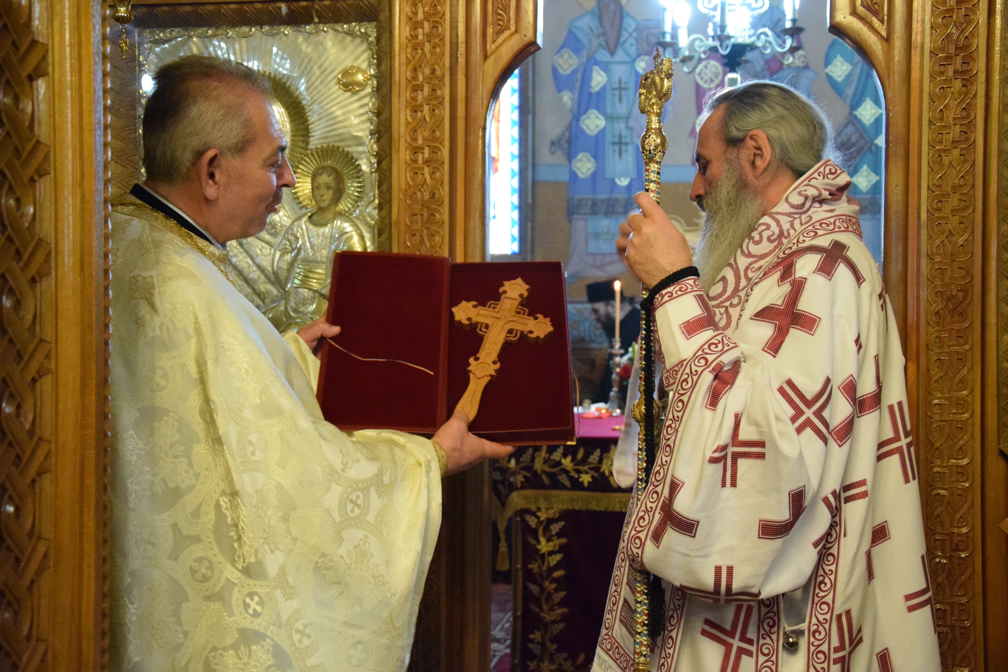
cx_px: 504
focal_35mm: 48
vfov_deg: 28.1
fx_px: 1344
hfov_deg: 41.1
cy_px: 336
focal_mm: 32
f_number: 4.2
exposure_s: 1/40
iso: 6400
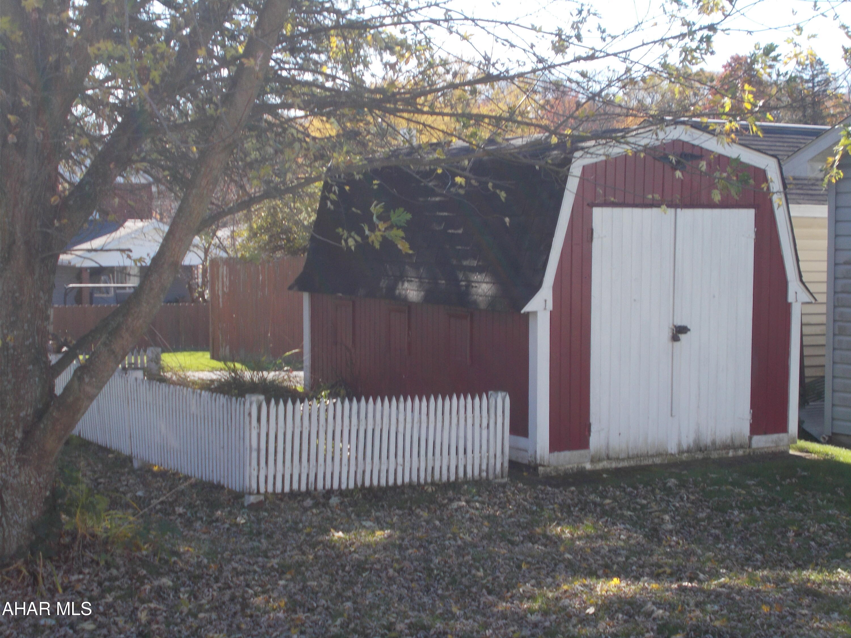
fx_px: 1623
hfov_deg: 29.4
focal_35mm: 66
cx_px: 426
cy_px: 319
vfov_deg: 22.3
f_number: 5.3
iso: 80
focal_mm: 11.8
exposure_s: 1/125
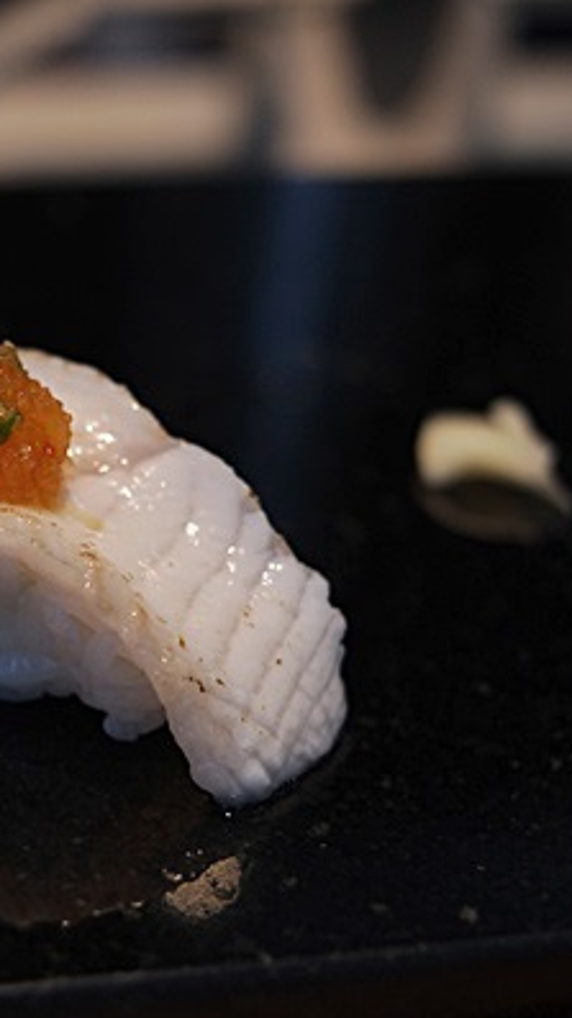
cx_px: 26
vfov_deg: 25.3
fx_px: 2267
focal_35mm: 84
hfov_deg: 14.2
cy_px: 508
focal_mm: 35
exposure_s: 1/170
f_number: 2.8
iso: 640
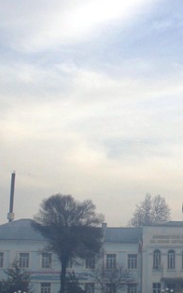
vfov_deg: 26.8
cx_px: 222
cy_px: 163
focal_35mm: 77
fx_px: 615
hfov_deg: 16.2
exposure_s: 1/125
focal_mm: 6.3
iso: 80
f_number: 8.4
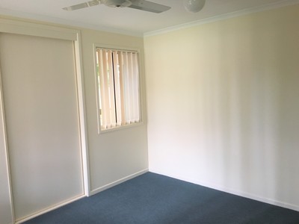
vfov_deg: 48.2
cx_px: 150
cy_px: 112
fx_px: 250
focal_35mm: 29
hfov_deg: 61.7
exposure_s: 1/33
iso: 125
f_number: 2.2
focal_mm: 4.15
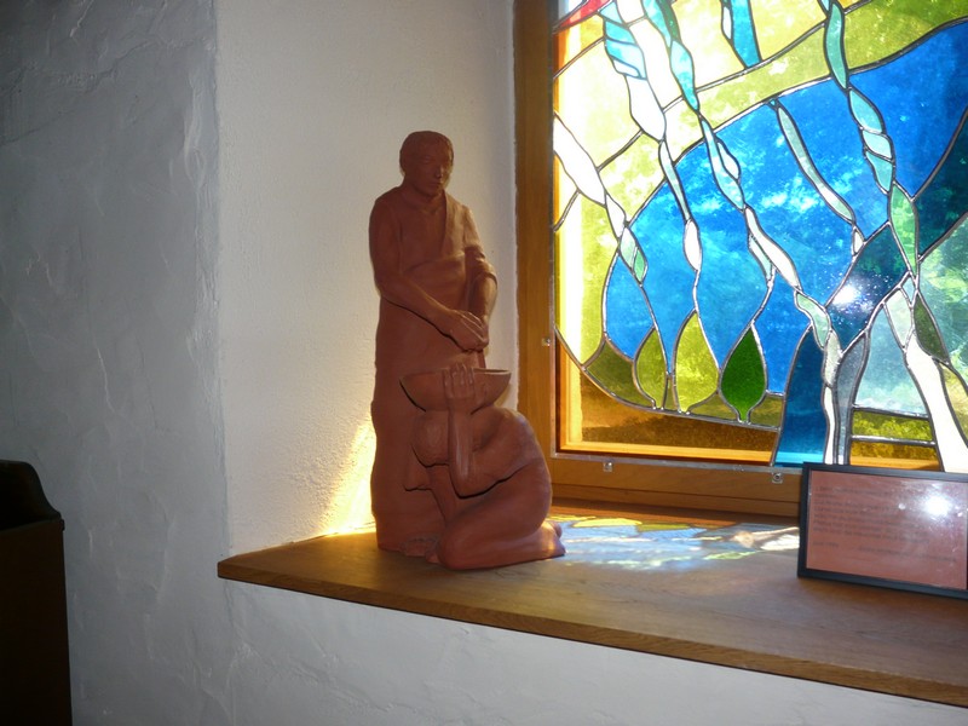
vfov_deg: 49.7
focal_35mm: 28
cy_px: 363
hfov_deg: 63.4
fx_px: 783
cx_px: 484
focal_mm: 4.6
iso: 100
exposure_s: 1/30
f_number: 2.8
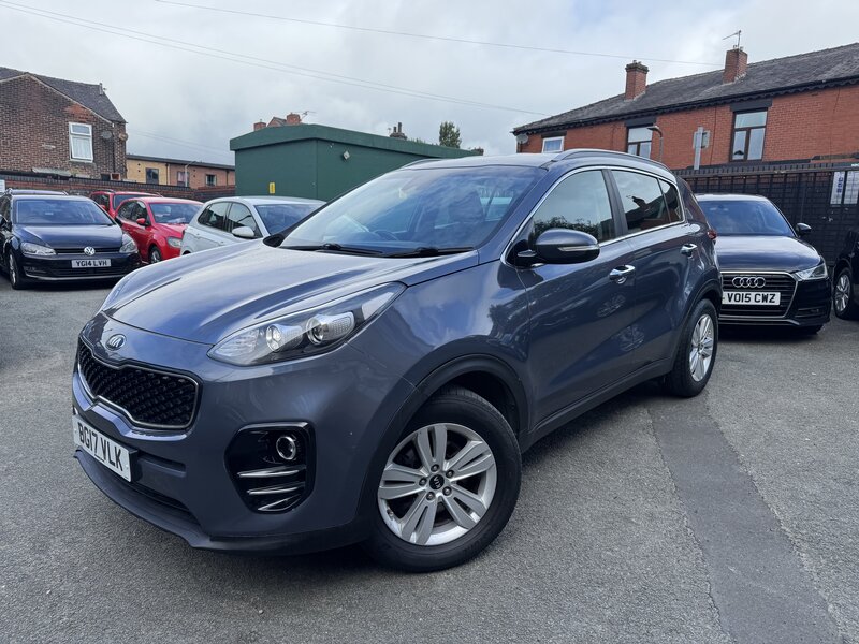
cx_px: 430
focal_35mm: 24
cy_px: 322
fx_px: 596
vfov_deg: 56.8
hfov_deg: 71.6
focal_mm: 6.76
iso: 80
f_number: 1.78
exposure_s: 1/1818
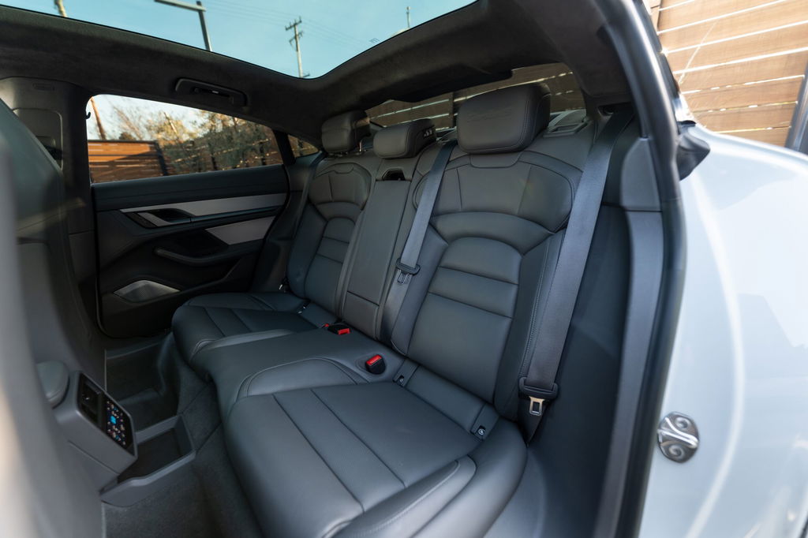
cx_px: 404
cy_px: 269
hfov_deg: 104.3
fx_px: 314
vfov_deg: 81.2
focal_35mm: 14
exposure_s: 1/50
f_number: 2.8
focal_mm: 14
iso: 100
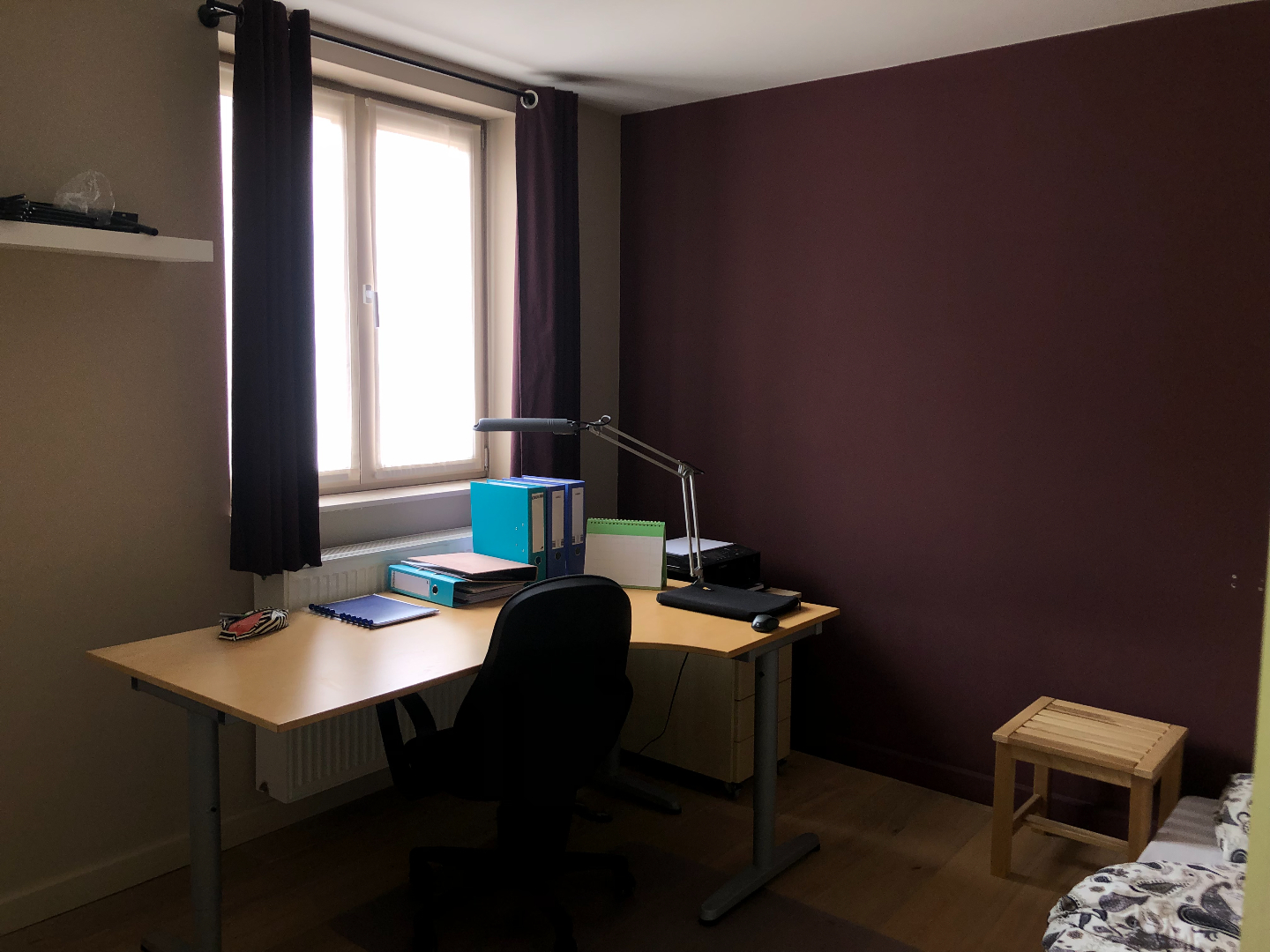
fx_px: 1027
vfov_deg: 49.7
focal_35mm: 28
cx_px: 635
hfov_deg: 63.4
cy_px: 476
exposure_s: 1/27
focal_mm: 3.99
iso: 20
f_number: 1.8
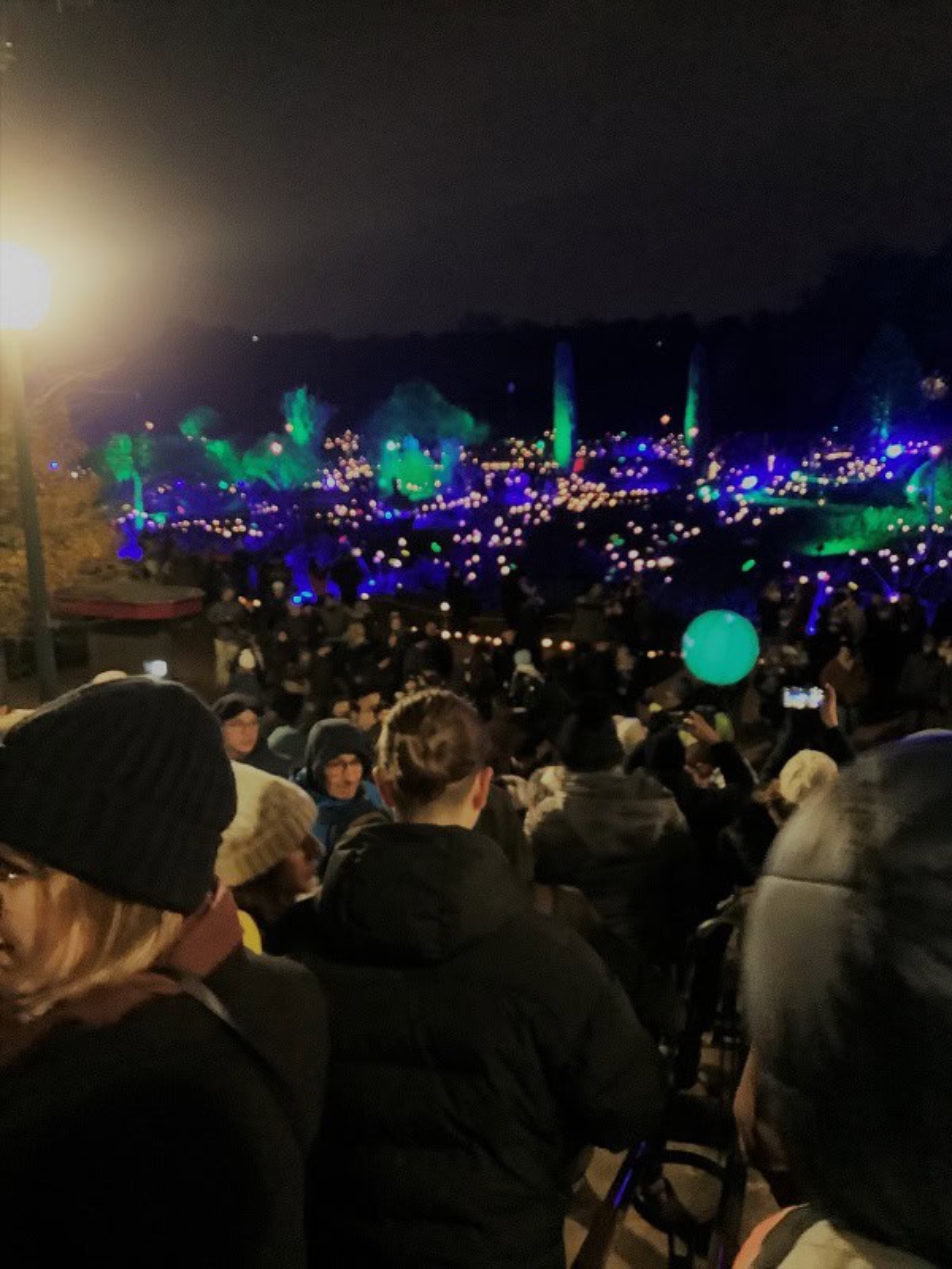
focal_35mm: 31
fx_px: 1137
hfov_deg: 45.4
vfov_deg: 58.4
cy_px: 634
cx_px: 476
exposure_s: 1/15
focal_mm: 3.3
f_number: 2.4
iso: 800
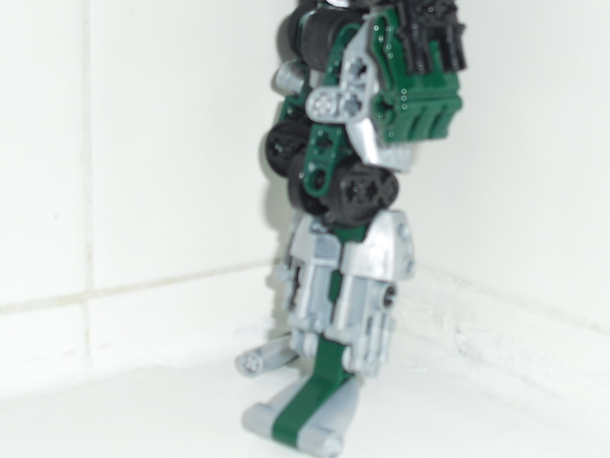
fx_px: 1146
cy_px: 103
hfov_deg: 29.7
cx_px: 386
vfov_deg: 22.3
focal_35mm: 65
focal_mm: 6.3
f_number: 3.1
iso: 64
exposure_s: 1/60
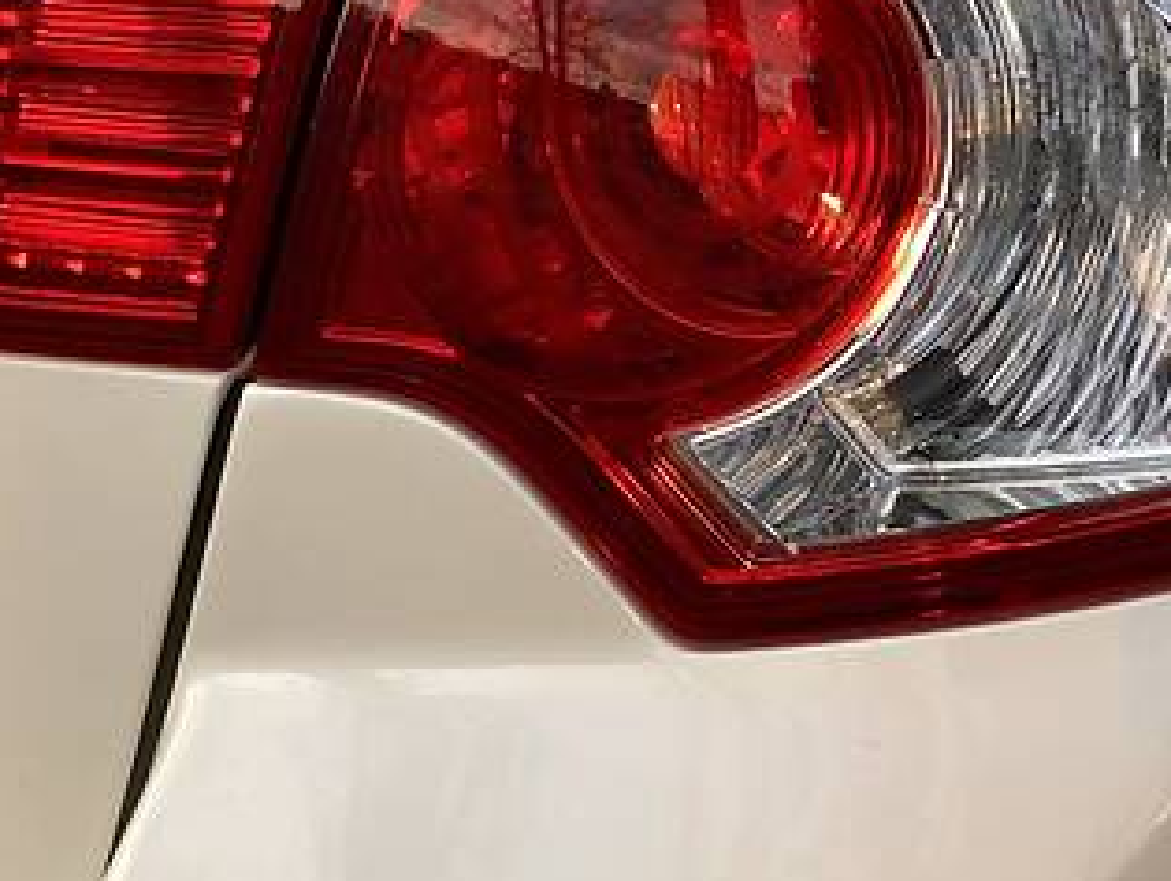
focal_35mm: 71
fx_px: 2405
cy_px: 178
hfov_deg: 27.4
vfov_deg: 20.5
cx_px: 584
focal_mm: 4
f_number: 1.8
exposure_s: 1/100
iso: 32
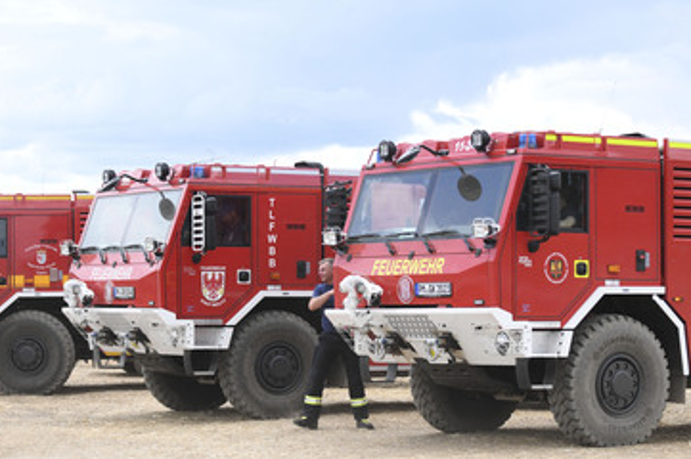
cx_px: 344
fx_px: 1918
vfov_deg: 13.7
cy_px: 258
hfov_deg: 20.4
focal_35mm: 100
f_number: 5
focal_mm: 80
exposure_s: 1/4000
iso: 2000
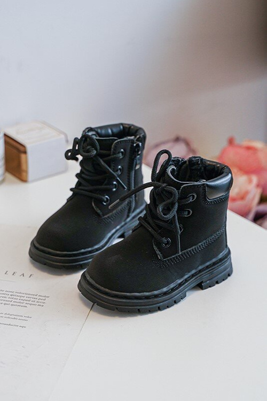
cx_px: 134
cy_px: 200
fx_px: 556
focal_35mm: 50
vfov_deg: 39.6
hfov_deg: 27.0
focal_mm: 50
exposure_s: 1/100
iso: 500
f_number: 4
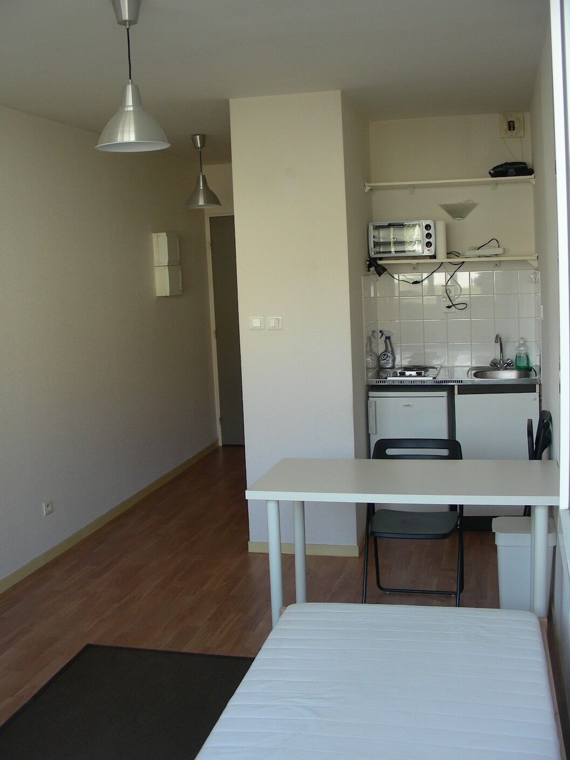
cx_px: 285
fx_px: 834
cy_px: 380
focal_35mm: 38
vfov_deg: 49.0
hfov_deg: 37.7
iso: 50
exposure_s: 1/57.7
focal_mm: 6.3
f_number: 3.5
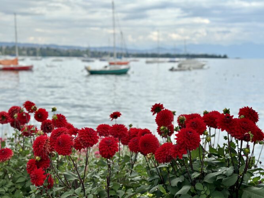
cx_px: 132
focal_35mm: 48
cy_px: 99
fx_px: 366
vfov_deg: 30.3
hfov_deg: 39.7
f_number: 1.78
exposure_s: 1/2114
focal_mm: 6.86
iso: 80
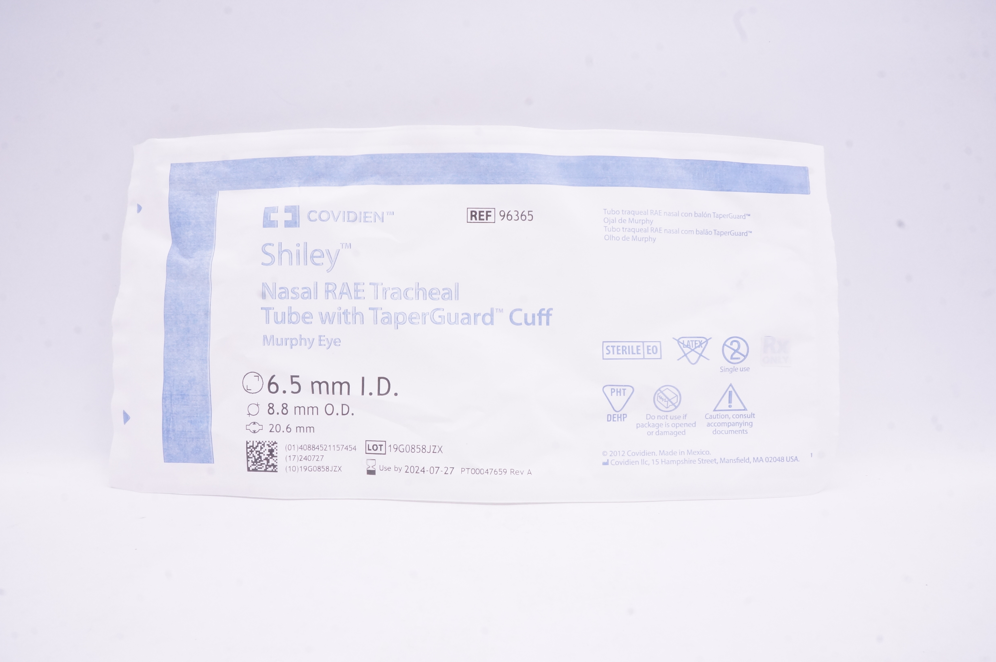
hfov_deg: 67.4
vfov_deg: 47.8
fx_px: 746
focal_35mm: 27
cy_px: 331
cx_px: 498
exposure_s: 1/25
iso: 1600
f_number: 20
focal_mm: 18
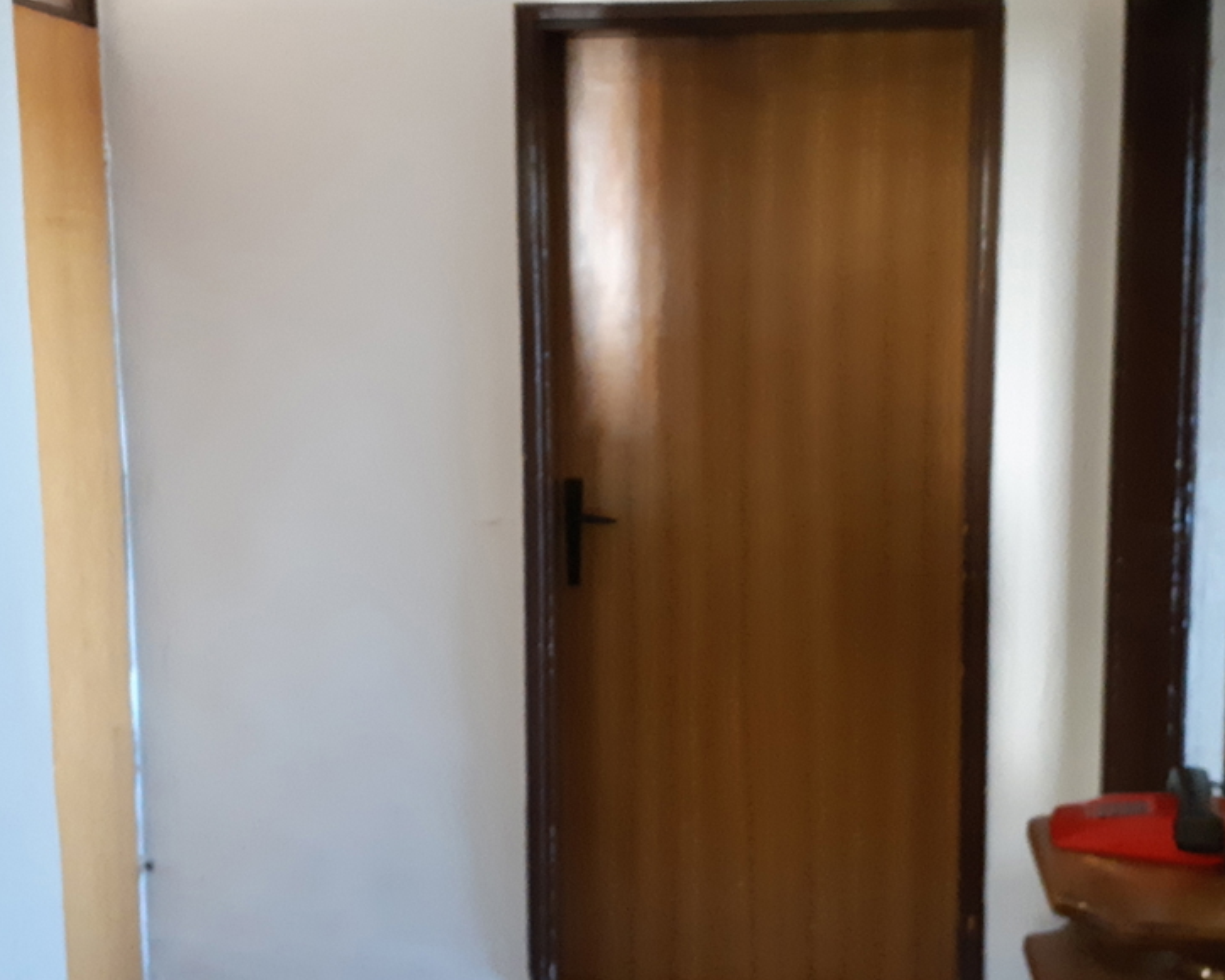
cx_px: 623
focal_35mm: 42
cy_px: 514
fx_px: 1523
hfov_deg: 43.8
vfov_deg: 35.7
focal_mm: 3.93
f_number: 1.7
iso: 500
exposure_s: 1/25
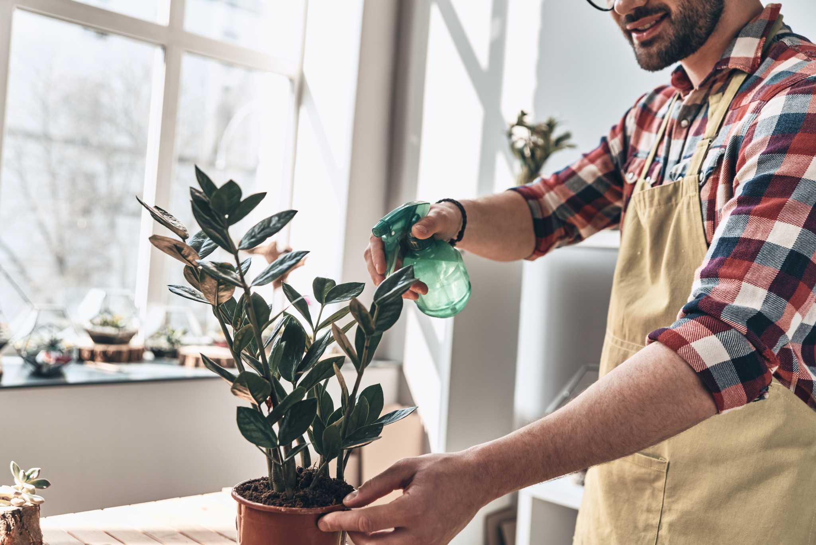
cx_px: 408
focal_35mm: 35
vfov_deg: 37.9
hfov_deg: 54.4
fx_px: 793
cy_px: 272
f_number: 3.5
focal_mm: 35
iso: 320
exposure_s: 1/250
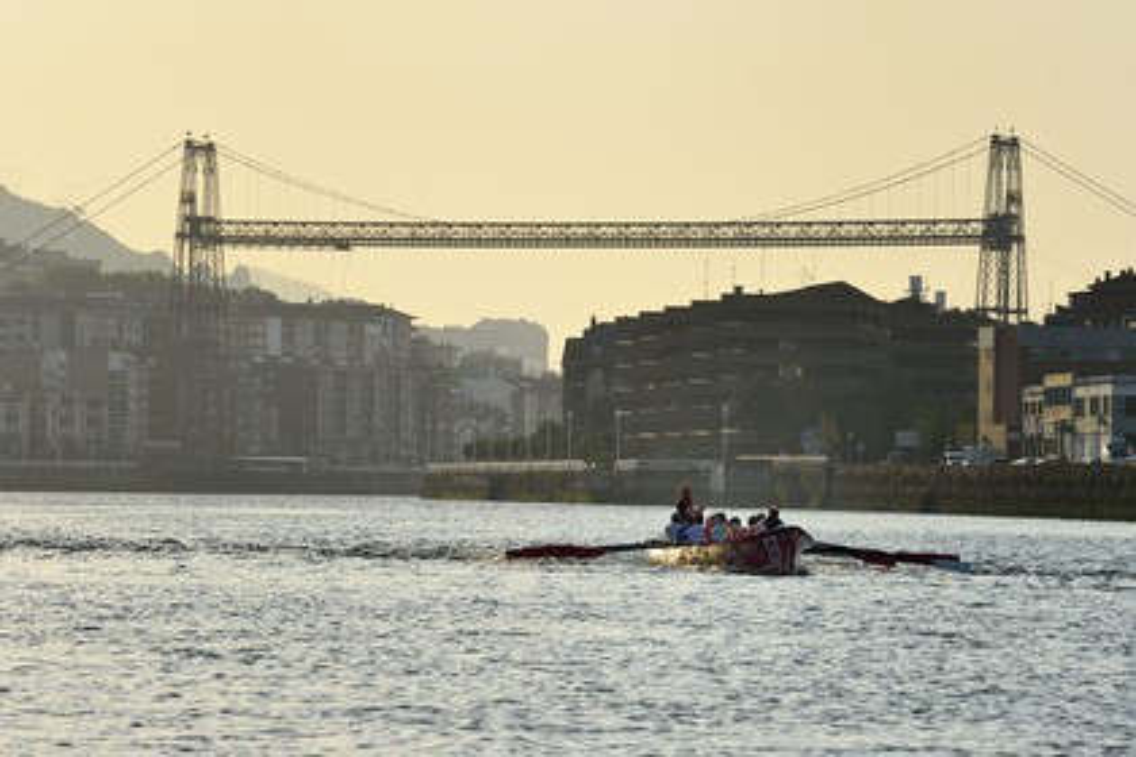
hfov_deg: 10.3
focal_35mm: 200
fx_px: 6311
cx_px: 568
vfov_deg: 6.9
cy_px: 378
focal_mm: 200
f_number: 9
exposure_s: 1/800
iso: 200
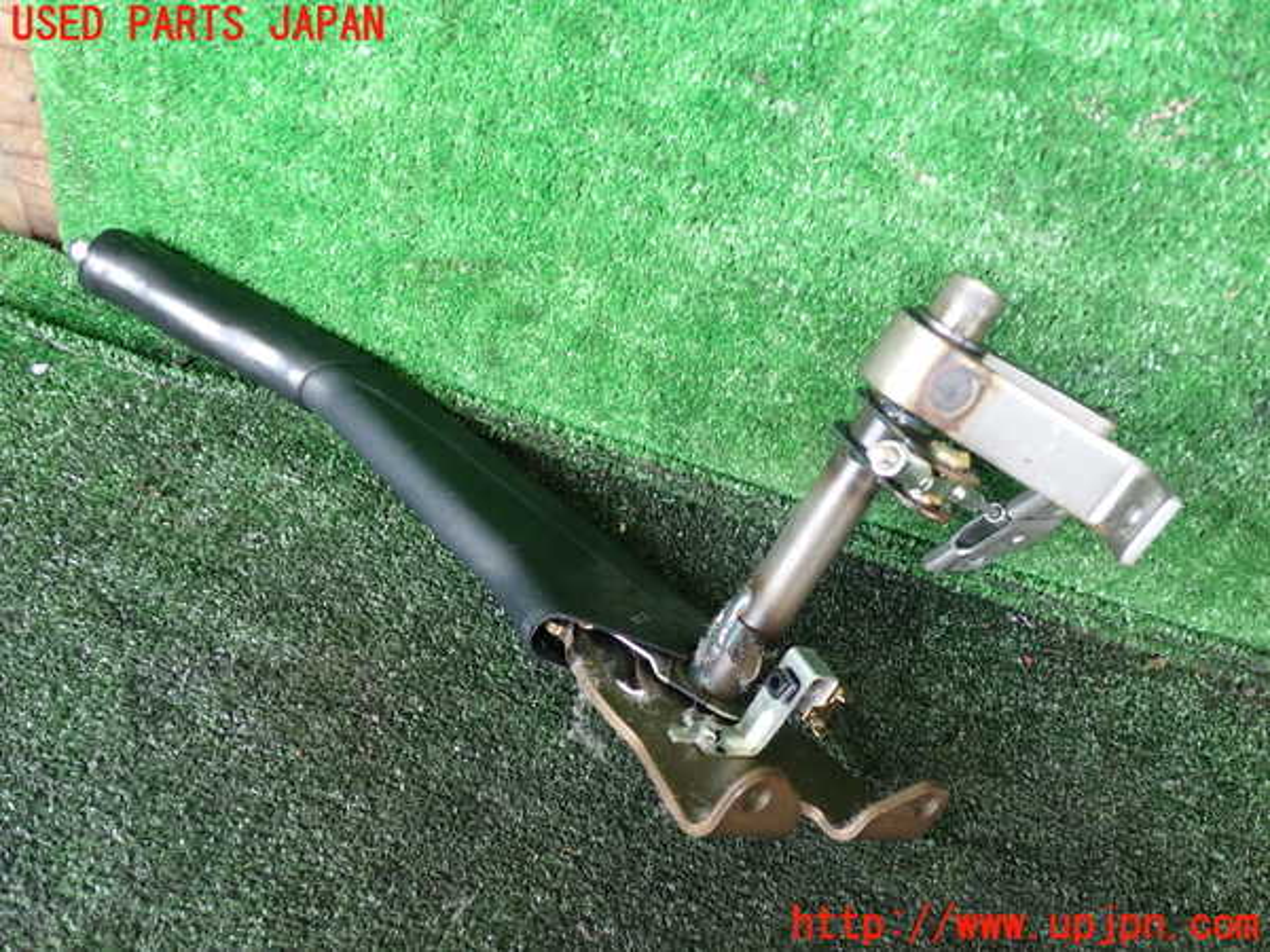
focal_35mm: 30
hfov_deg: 60.0
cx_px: 635
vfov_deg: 46.8
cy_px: 476
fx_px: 1101
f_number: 2.3
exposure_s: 1/60
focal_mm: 5.4
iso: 200
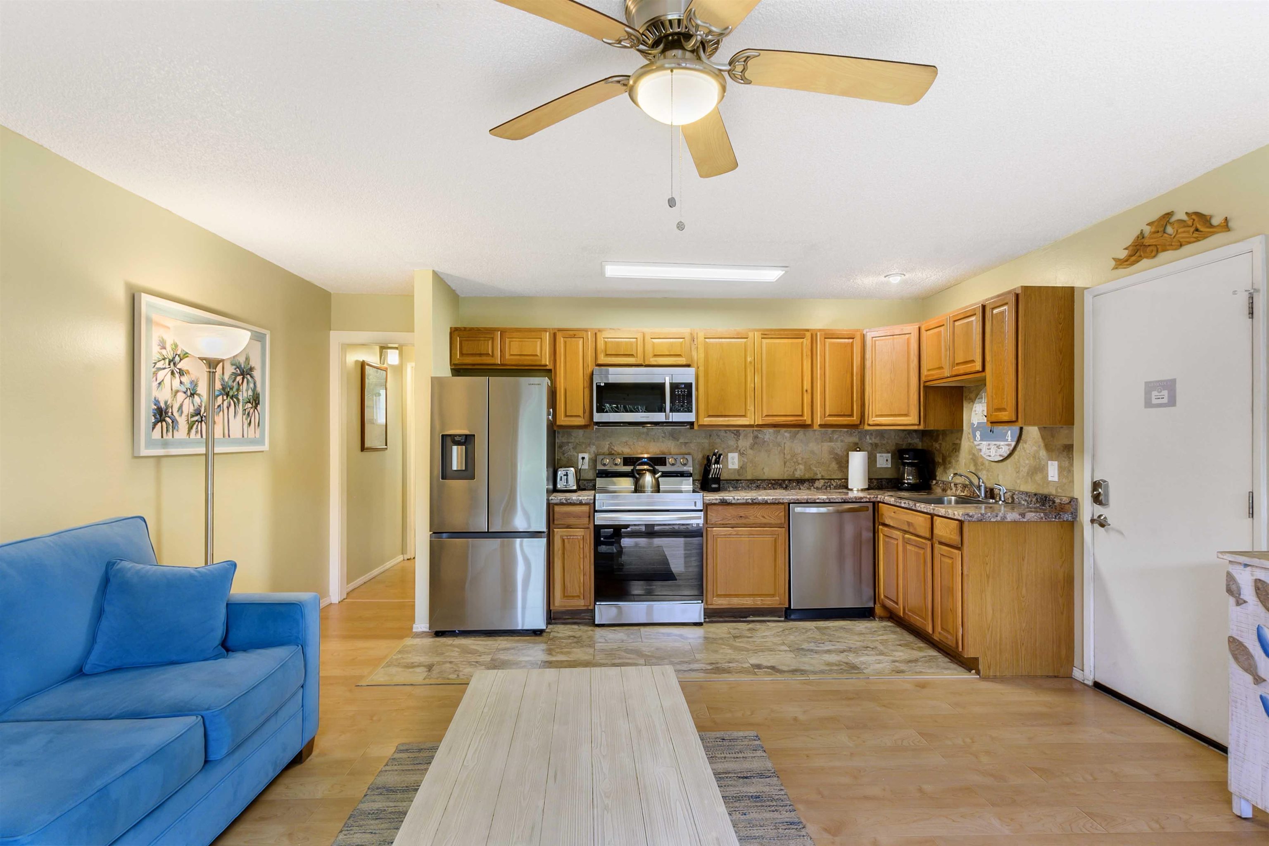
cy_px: 423
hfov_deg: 90.0
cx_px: 634
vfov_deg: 67.4
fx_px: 634
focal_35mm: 18
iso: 200
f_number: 14
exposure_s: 1/1.25
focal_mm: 12
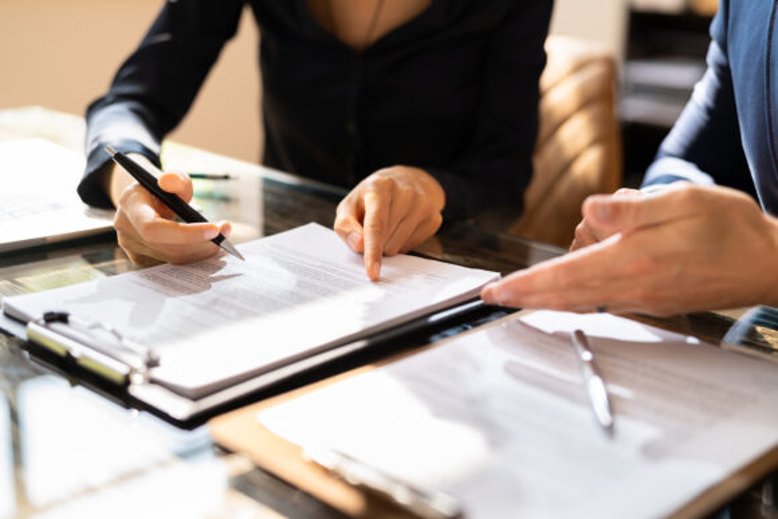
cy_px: 260
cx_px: 389
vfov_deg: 27.0
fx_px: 1081
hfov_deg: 39.6
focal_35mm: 50
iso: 80
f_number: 1.8
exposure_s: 1/200
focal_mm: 50
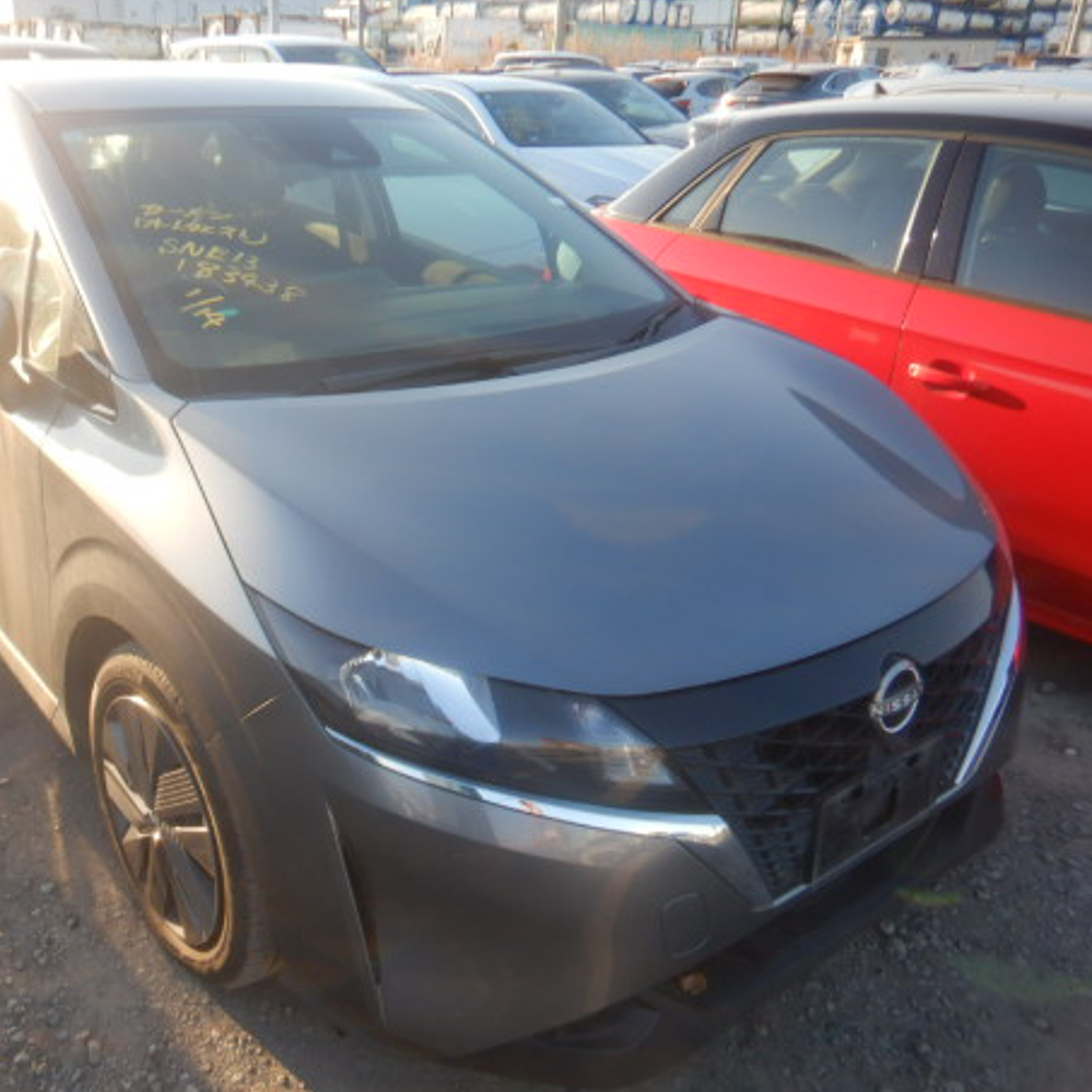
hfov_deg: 53.1
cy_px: 564
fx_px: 1071
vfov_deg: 54.0
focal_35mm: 30
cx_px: 378
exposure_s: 1/100
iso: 125
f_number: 2.8
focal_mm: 4.3
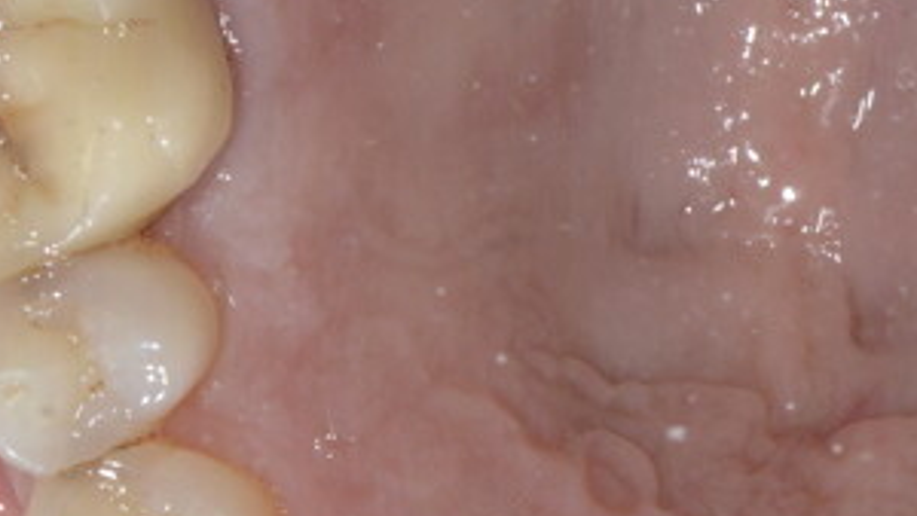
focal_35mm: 330
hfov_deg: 6.5
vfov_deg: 3.7
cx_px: 903
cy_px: 495
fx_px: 8027
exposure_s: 1/250
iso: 2500
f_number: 40
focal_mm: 105
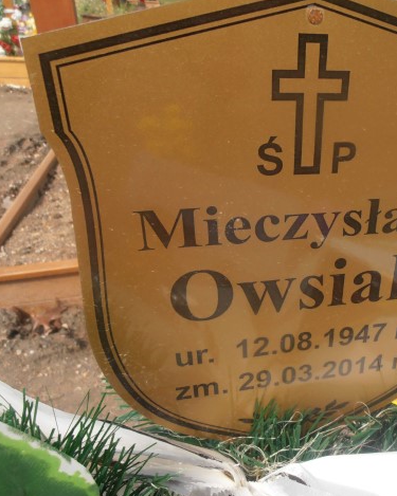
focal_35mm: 32
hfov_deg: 43.8
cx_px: 311
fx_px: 470
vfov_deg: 55.7
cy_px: 247
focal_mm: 4.2
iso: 80
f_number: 3
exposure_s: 1/800
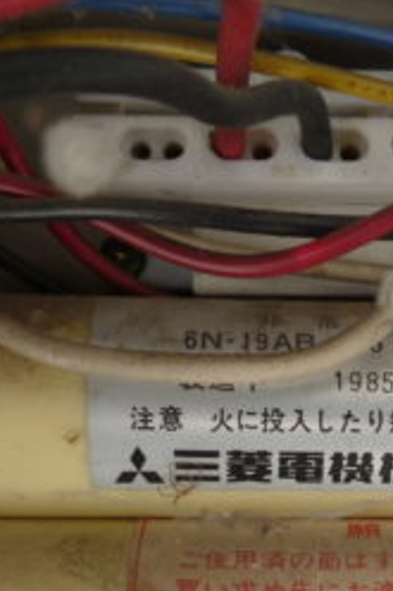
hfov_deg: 20.9
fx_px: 1033
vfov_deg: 30.6
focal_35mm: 63
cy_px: 522
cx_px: 376
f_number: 2.8
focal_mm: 4.4
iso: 100
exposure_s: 1/100
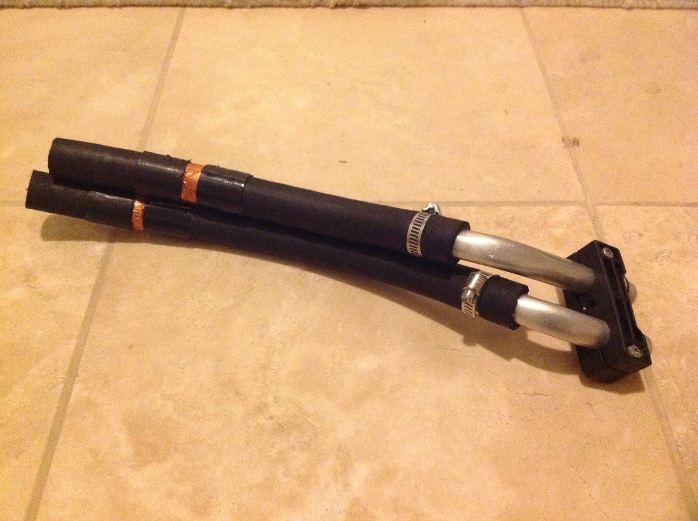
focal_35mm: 35
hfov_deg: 52.7
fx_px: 705
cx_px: 349
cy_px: 260
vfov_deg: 40.6
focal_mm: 4.28
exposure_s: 1/15
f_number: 2.4
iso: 800
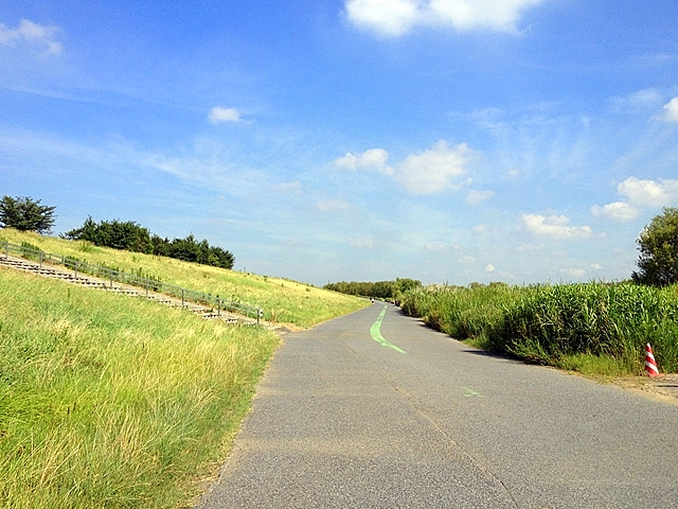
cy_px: 254
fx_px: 686
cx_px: 339
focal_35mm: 35
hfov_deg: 52.6
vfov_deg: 40.7
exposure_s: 1/1905
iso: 64
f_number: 2.4
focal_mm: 4.28
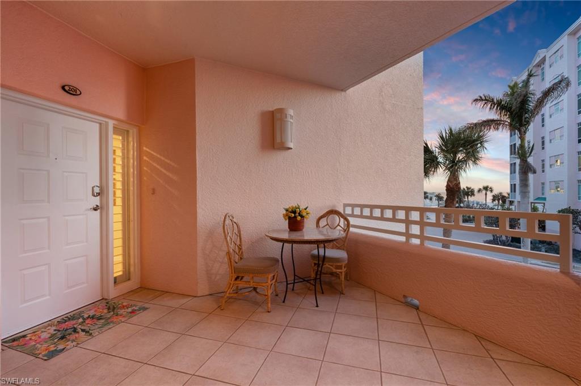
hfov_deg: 96.8
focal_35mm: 16
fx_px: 258
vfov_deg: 73.7
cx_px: 290
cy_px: 193
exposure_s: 1/1.25
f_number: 9
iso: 200
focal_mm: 16
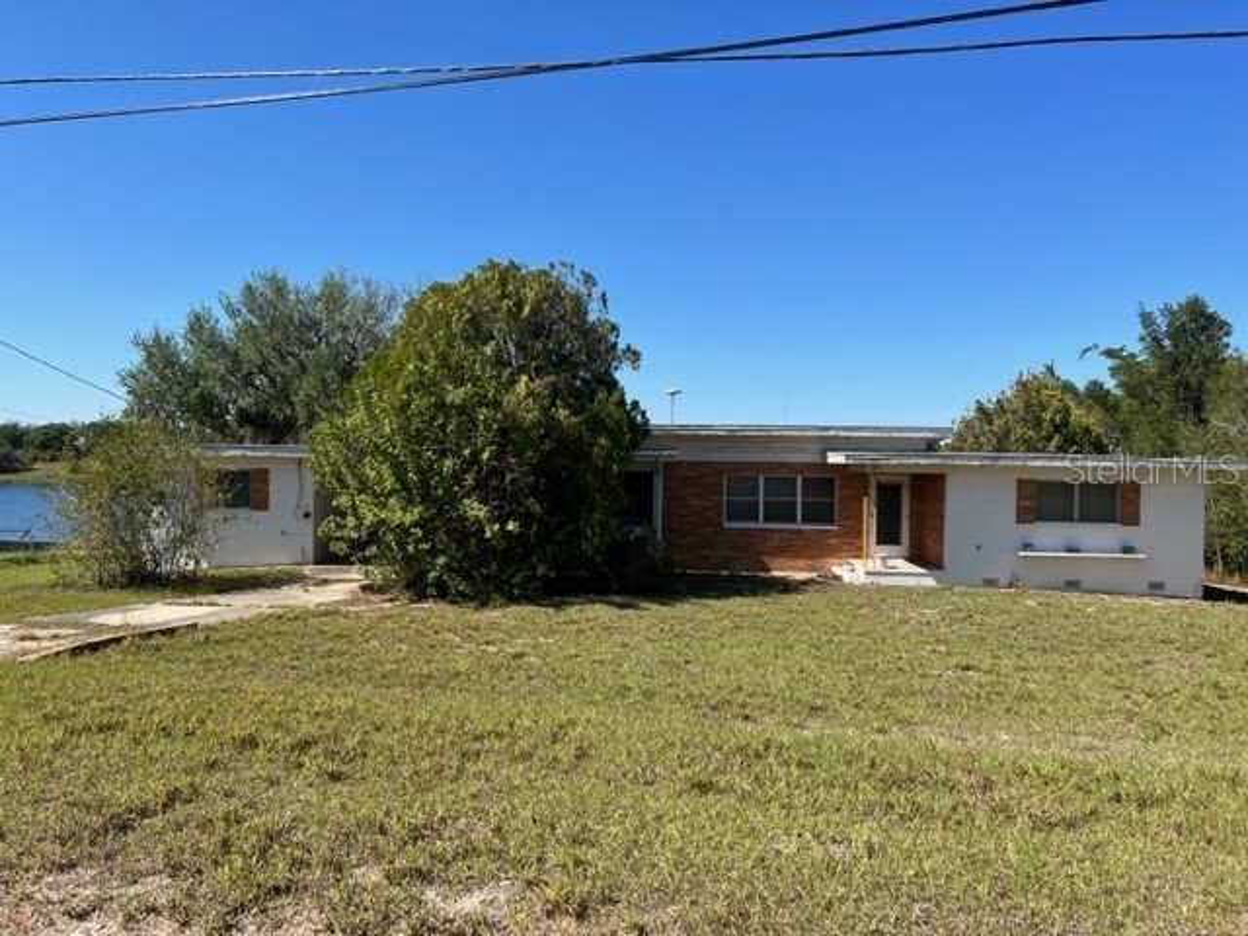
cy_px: 468
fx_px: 937
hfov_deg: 67.3
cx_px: 624
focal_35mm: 26
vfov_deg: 53.1
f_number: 1.5
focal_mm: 5.7
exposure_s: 1/3571
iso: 50
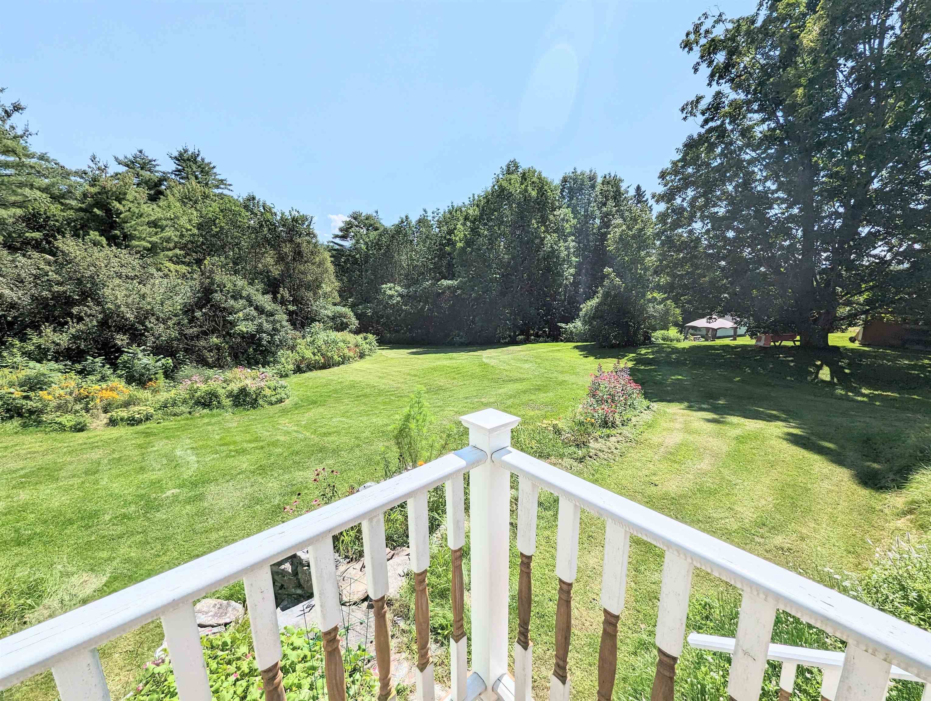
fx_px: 350
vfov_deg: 90.1
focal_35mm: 13
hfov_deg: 106.1
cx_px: 466
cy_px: 350
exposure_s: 1/3096
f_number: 2.2
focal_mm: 1.95
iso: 44
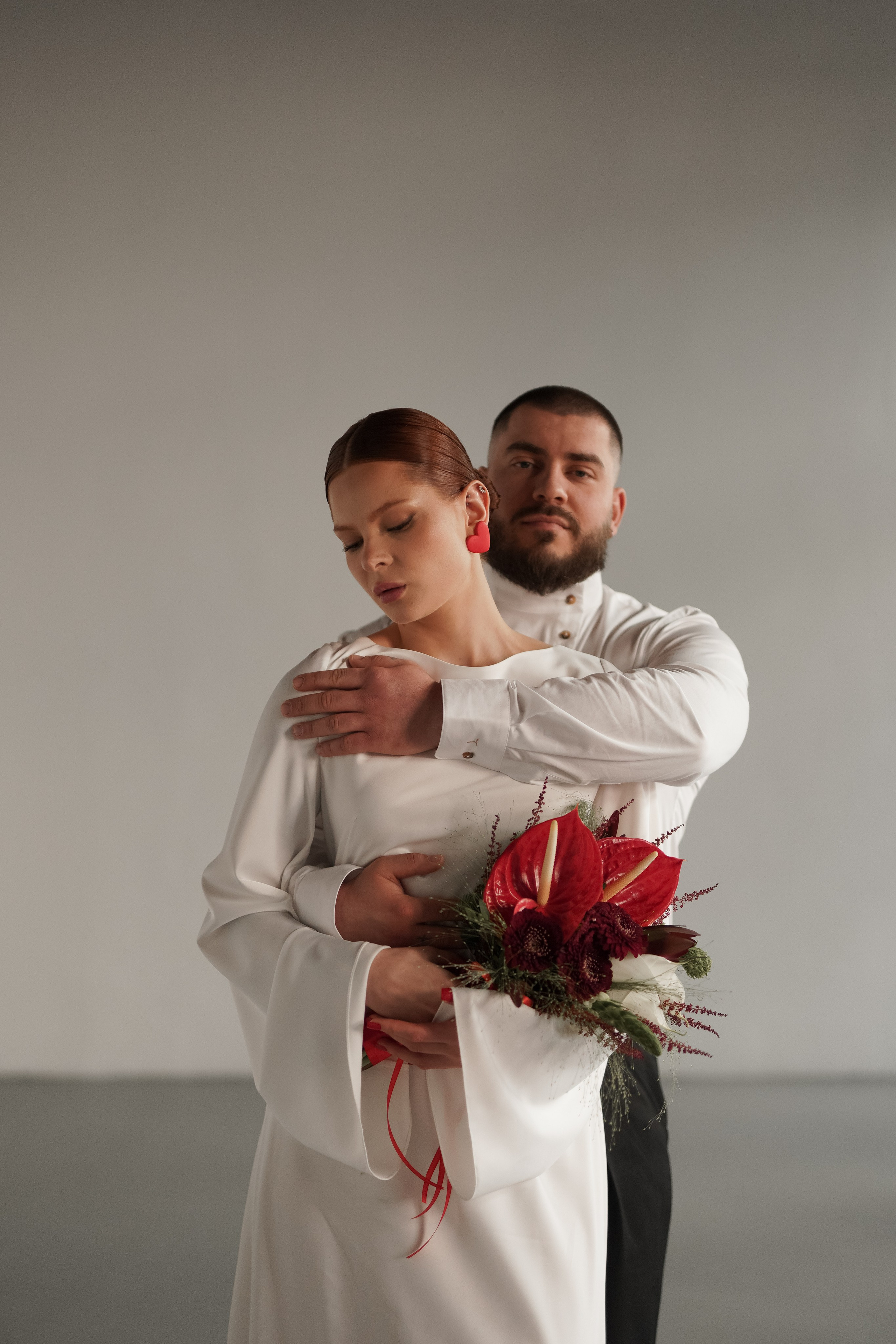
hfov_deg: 27.0
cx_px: 448
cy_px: 672
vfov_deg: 39.6
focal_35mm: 50
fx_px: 1867
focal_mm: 50
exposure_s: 1/1000
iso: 640
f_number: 1.4
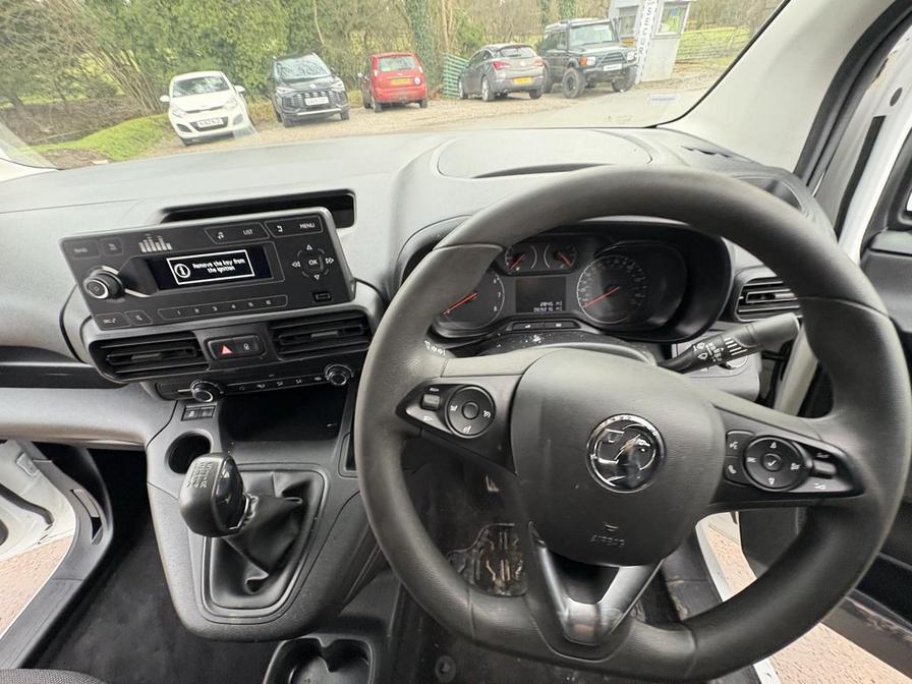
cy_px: 342
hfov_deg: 102.1
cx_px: 456
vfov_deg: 85.7
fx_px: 369
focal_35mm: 14
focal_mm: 2.22
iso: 320
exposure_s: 1/60
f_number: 2.2
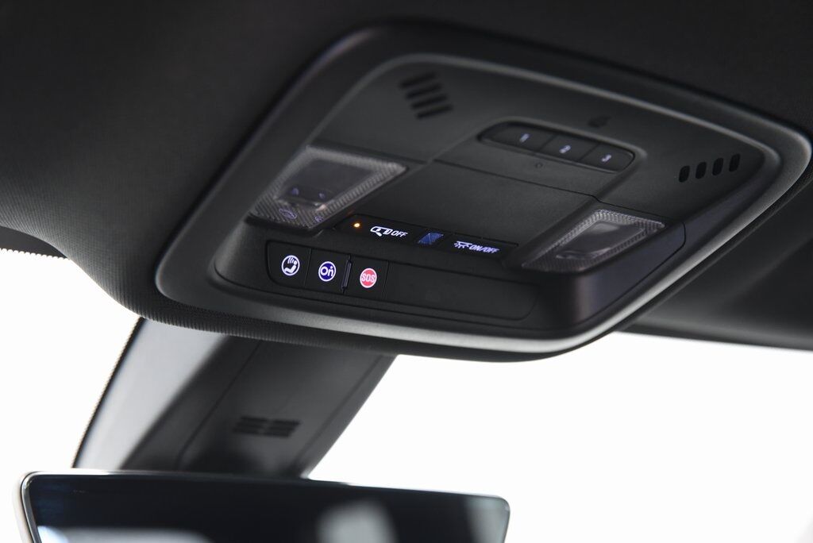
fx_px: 1491
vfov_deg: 20.6
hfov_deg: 30.5
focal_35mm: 66
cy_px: 272
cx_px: 406
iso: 2500
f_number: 4
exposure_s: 1/15
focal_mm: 66
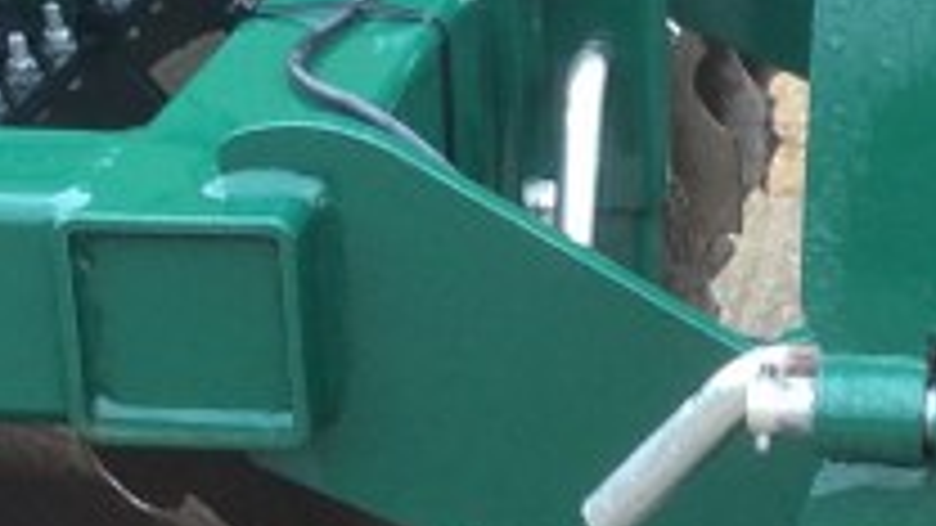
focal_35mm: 134
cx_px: 630
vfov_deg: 9.0
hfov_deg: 16.0
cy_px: 607
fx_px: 3326
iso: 40
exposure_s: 1/60
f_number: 2.4
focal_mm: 3.3
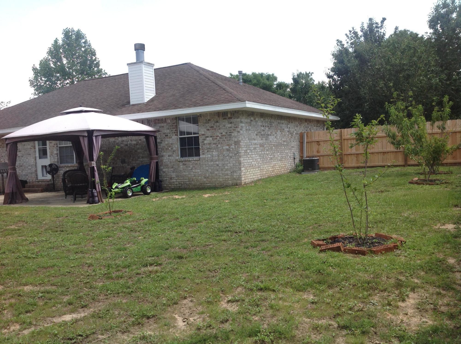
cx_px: 230
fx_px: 465
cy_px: 172
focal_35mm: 35
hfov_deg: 52.7
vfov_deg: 40.6
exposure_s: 1/756
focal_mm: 4.28
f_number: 2.4
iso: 50
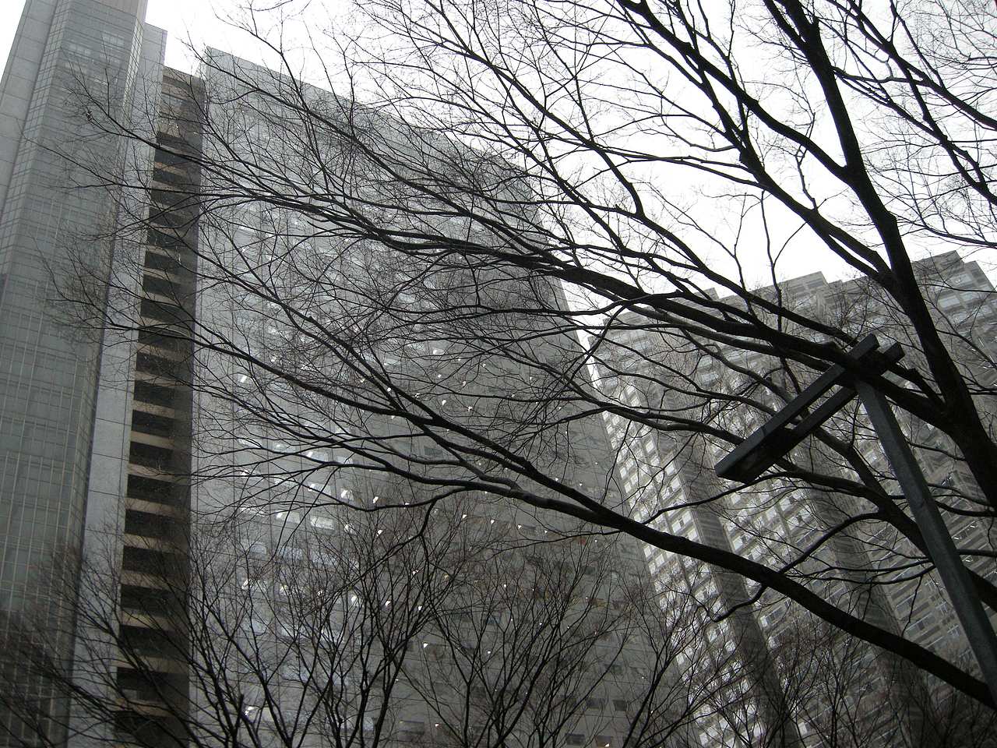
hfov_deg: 52.6
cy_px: 374
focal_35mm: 35
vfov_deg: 40.7
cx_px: 498
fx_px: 1008
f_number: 2.7
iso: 205
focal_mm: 7.5
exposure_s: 1/275
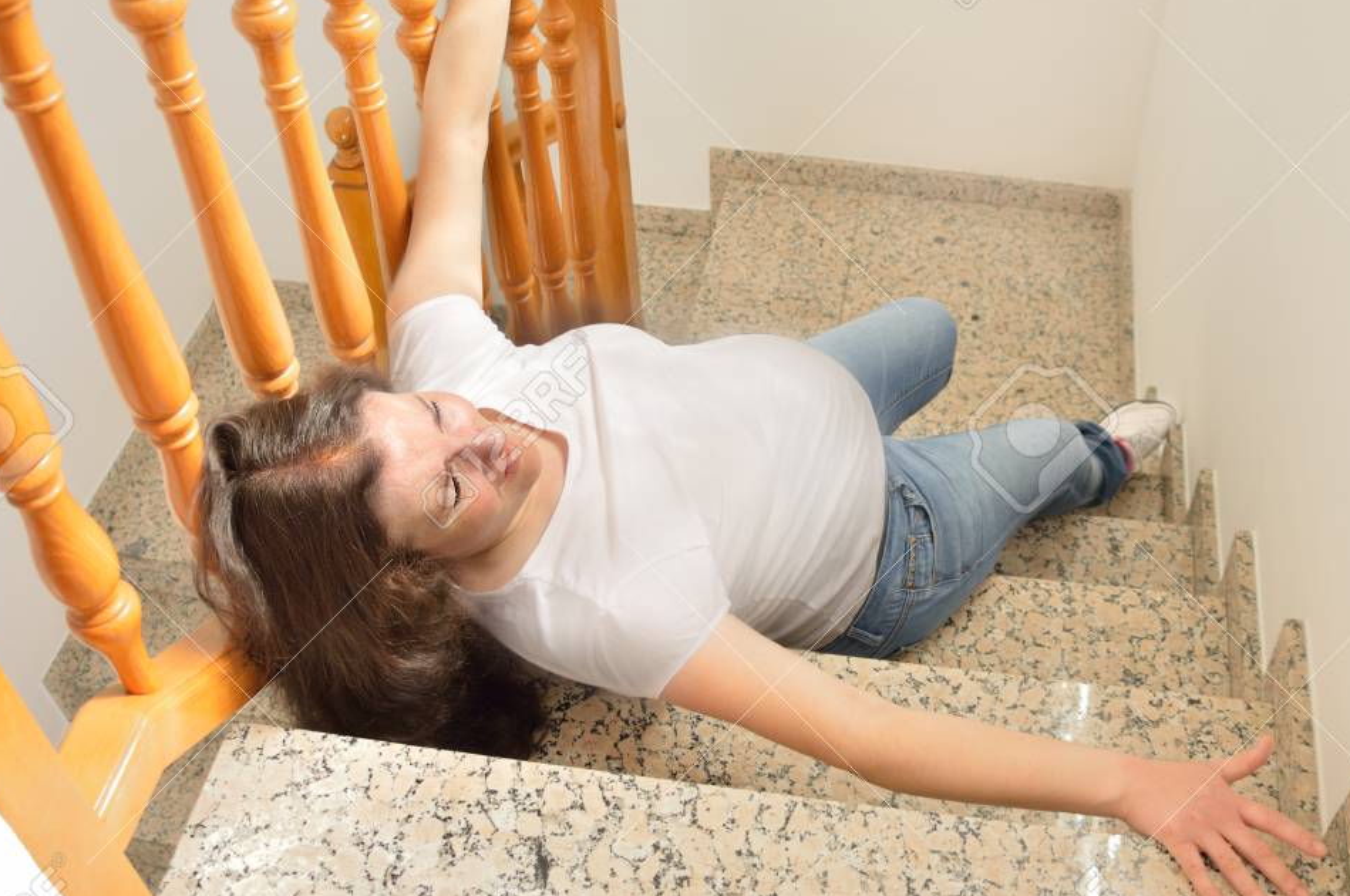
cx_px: 770
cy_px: 378
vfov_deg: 35.8
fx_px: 1386
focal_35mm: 37
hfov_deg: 51.8
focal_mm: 18
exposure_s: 1/80
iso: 200
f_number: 3.5
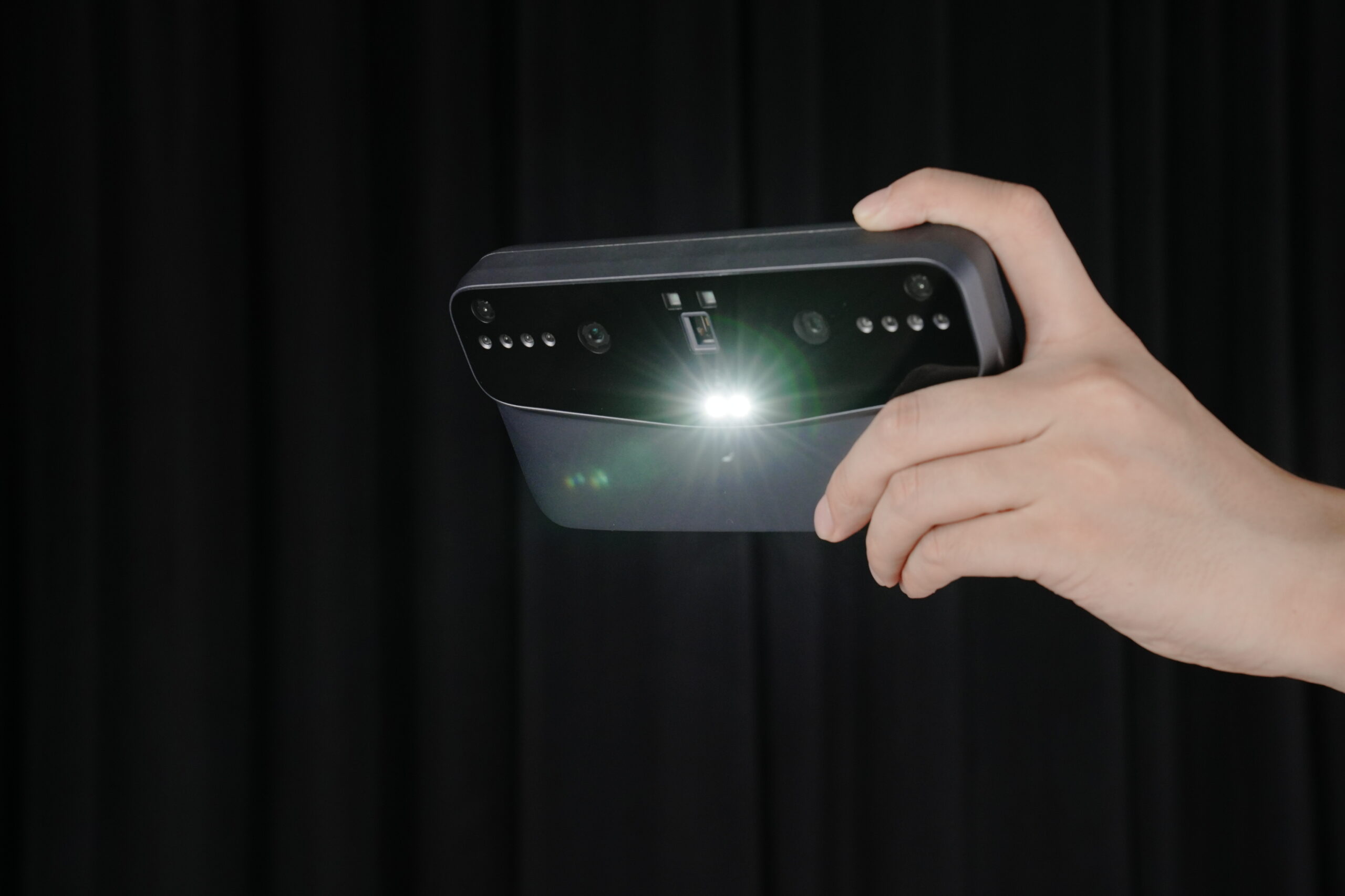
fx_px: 2615
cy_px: 448
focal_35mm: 70
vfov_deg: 19.5
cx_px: 672
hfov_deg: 28.8
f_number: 9
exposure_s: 1/100
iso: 800
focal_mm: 70
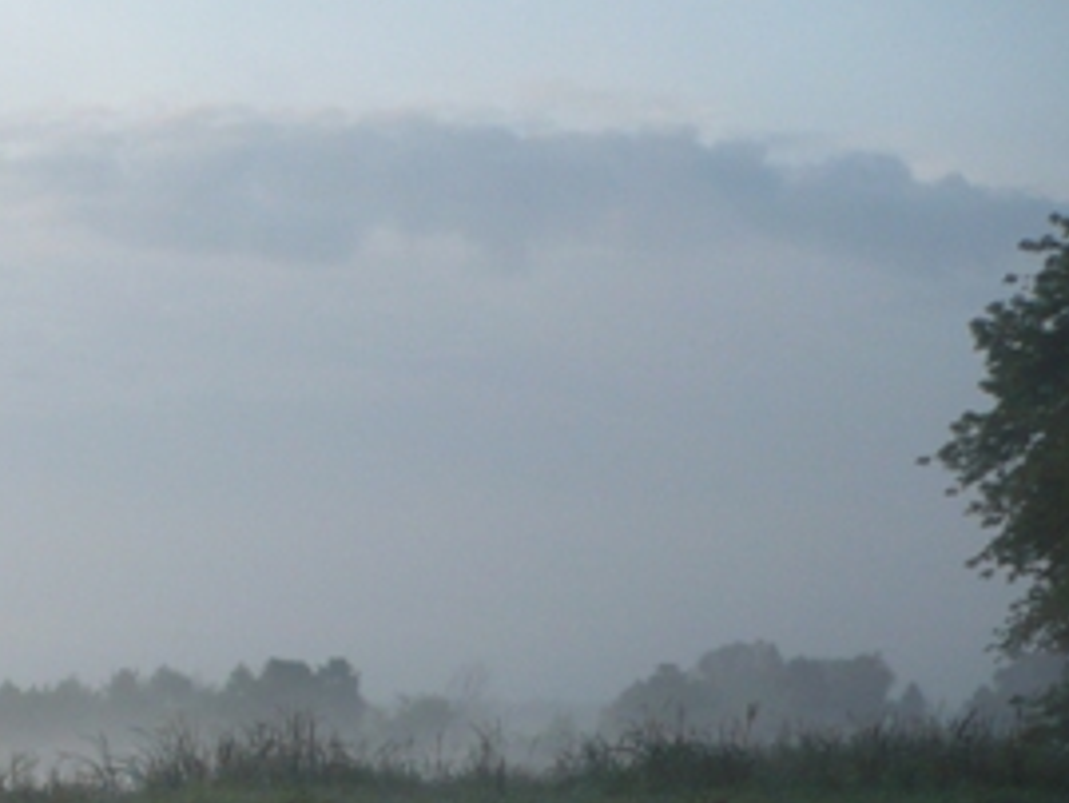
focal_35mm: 104
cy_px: 1038
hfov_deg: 17.3
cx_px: -465
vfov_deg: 13.7
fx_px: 3213
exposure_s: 1/640
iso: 100
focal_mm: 5.8
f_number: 2.8
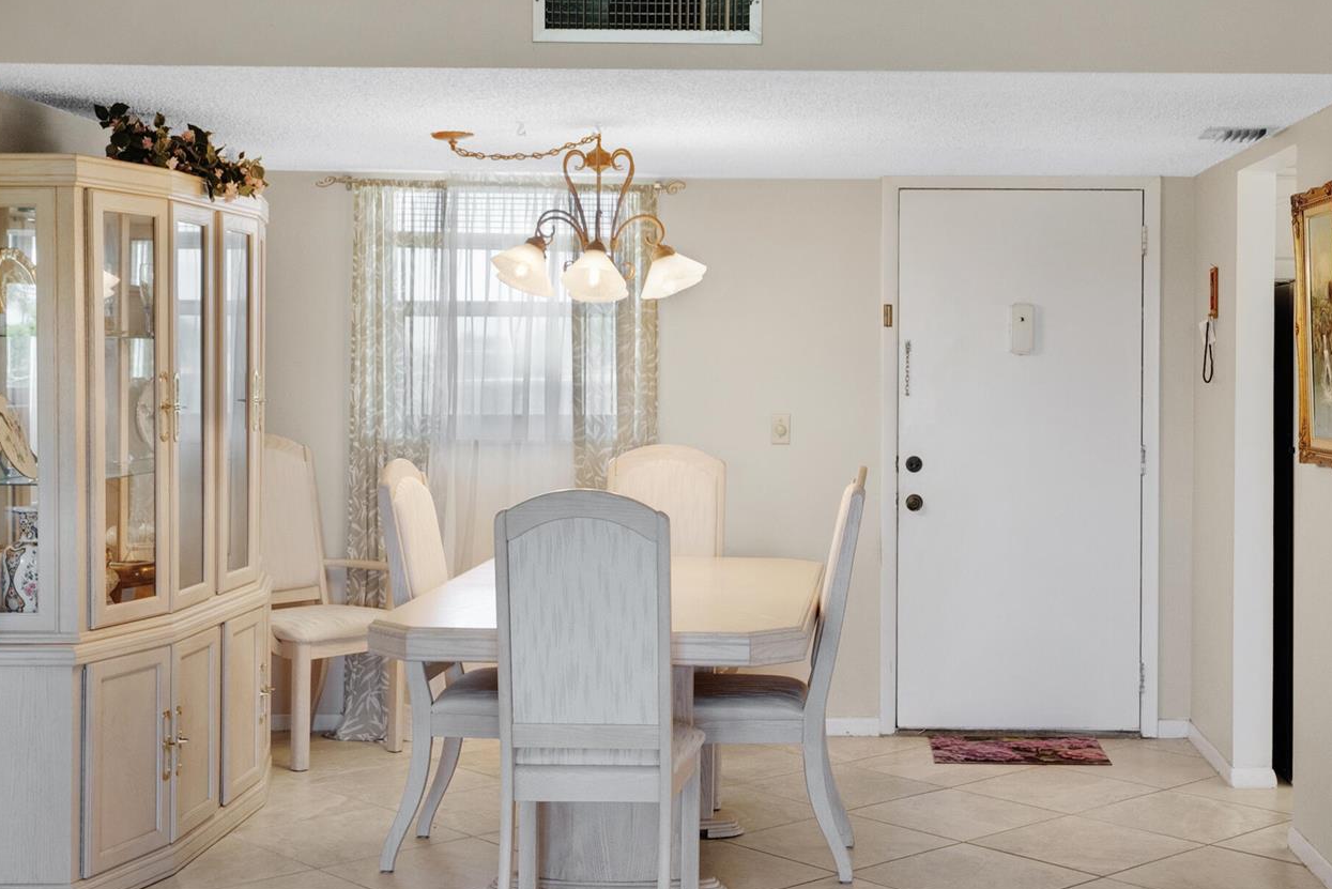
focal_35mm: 51
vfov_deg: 26.5
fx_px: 1888
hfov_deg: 38.6
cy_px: 377
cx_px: 841
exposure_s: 1/20
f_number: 8
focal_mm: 31
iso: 2000
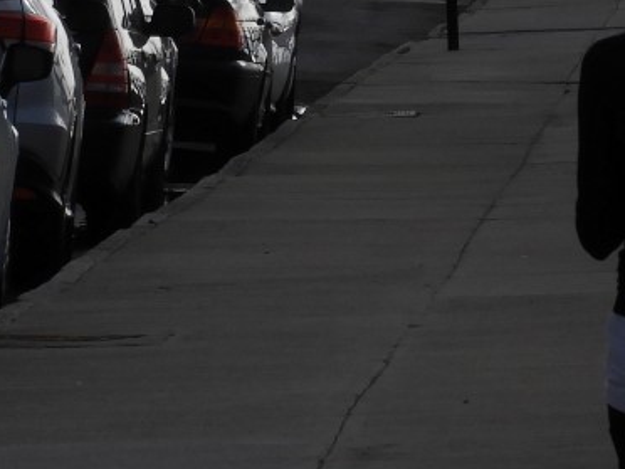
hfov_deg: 2.6
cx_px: 571
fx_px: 13993
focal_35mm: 775
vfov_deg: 1.9
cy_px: -7
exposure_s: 1/1600
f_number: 5.3
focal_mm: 35.8
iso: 100
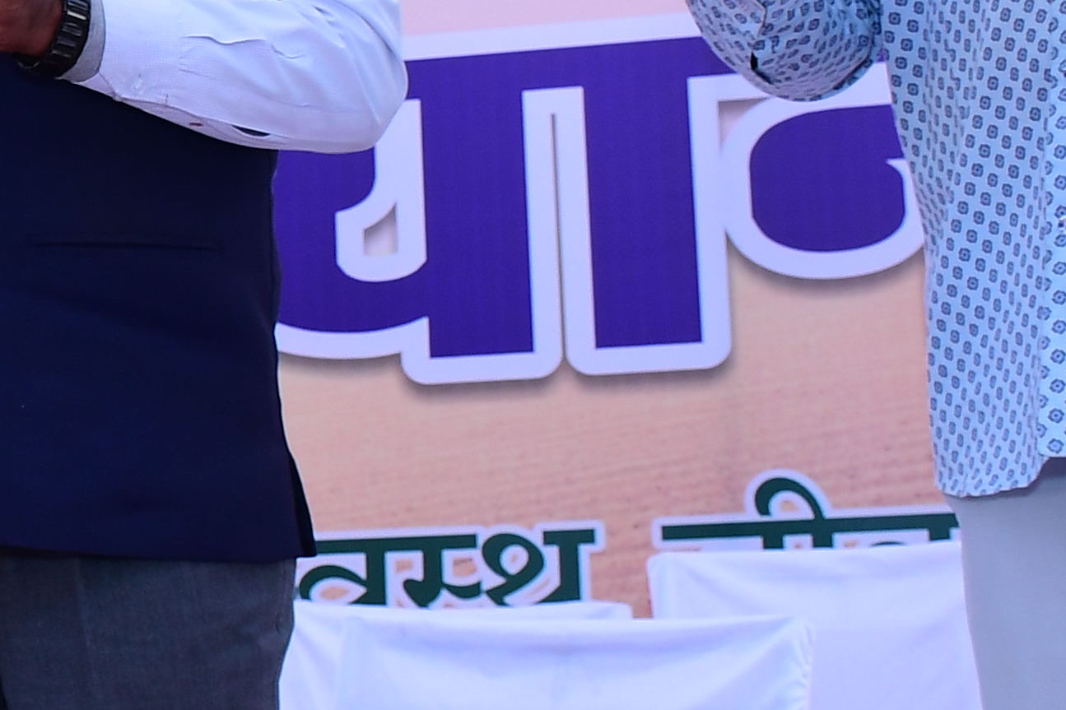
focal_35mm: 129
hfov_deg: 14.9
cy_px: -51
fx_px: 3819
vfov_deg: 10.5
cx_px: -474
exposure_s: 1/160
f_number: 5.6
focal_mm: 20
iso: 320
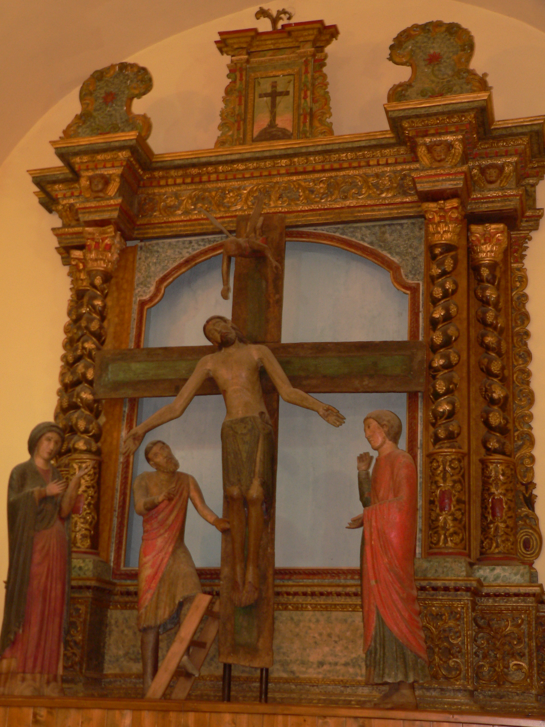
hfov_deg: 27.5
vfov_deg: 36.2
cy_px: 364
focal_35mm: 53
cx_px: 272
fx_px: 1113
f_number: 2.8
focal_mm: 8.8
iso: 100
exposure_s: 1/3.2
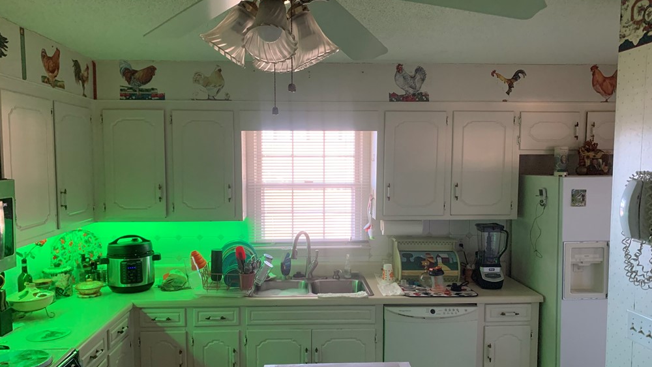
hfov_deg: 66.1
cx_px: 329
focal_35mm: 29
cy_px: 203
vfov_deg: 40.2
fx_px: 501
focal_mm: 4.25
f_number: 1.8
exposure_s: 1/60
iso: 320
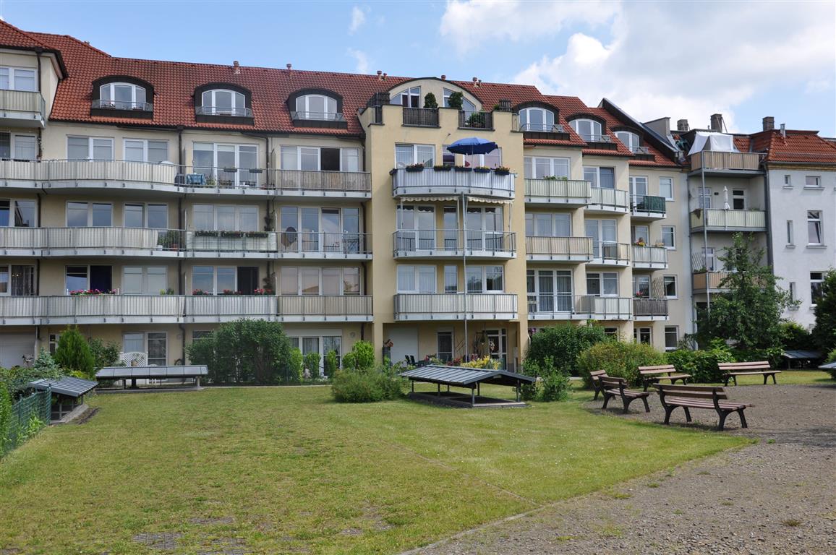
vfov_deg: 34.1
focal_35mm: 39
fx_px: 905
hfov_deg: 49.6
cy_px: 278
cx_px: 418
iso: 200
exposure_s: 1/320
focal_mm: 26
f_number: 9
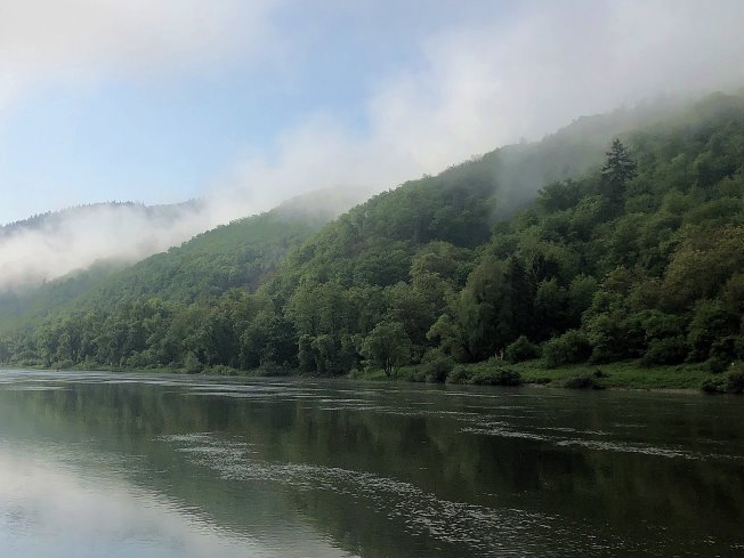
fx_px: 946
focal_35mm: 44
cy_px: 235
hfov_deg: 42.9
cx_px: 337
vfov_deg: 32.8
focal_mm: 3.99
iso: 20
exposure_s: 1/3436
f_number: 1.8
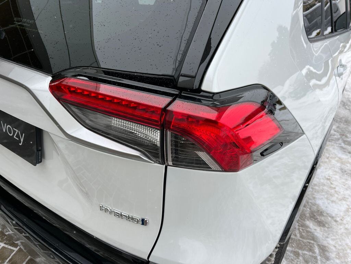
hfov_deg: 67.3
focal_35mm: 26
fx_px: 264
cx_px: 176
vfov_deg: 53.1
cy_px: 132
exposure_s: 1/532
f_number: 1.6
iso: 50
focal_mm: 5.1
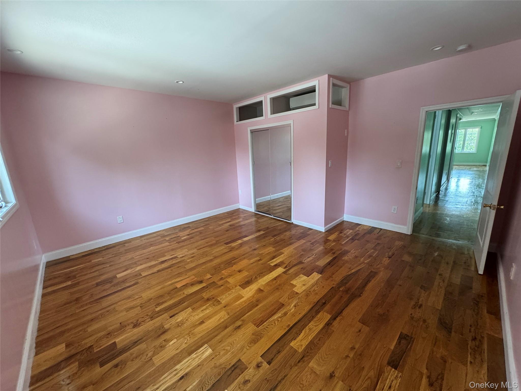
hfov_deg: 102.1
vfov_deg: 85.7
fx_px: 211
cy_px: 196
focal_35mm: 14
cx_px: 260
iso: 250
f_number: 2.2
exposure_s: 1/99
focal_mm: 2.22
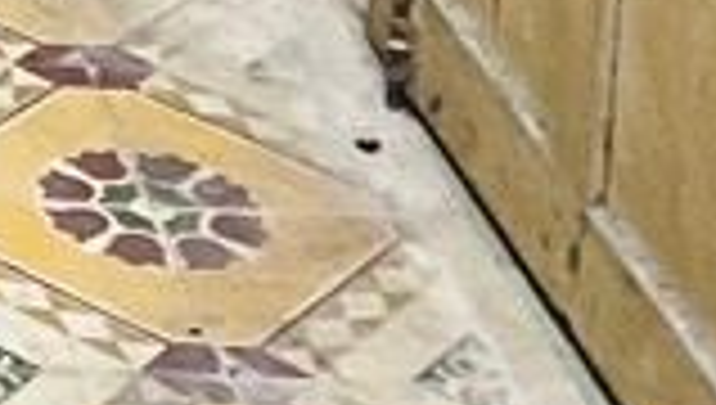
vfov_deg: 5.9
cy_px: -1184
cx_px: -784
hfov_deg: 11.0
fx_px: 3327
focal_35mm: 175
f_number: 1.6
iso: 500
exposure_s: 1/25
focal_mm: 5.1
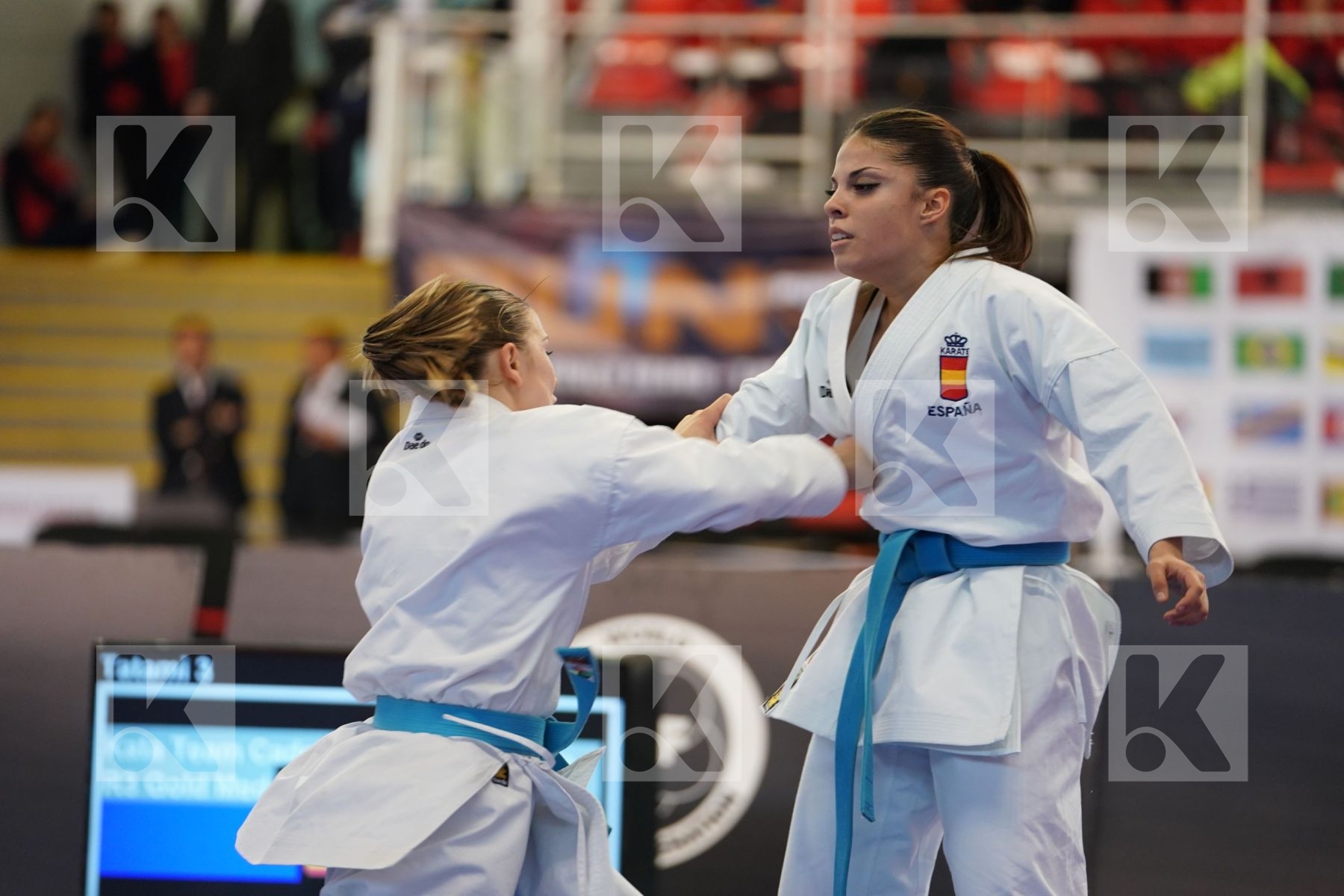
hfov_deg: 11.8
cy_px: 448
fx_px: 6495
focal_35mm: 174
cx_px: 672
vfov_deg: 7.9
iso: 1600
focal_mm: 174
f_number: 2.8
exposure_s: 1/500
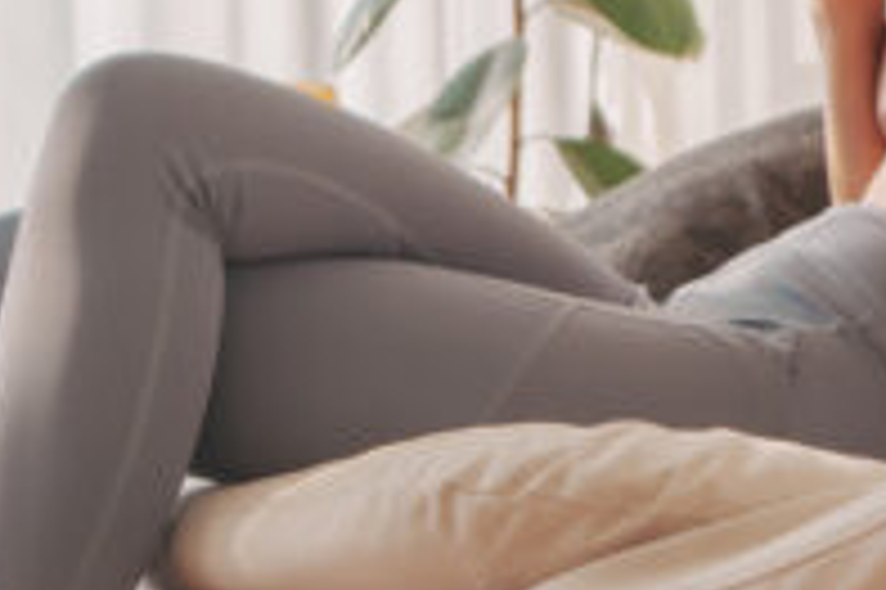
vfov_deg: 8.8
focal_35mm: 156
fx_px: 3836
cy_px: 279
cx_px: 513
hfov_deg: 13.2
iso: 160
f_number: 2.8
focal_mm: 40
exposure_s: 1/1600
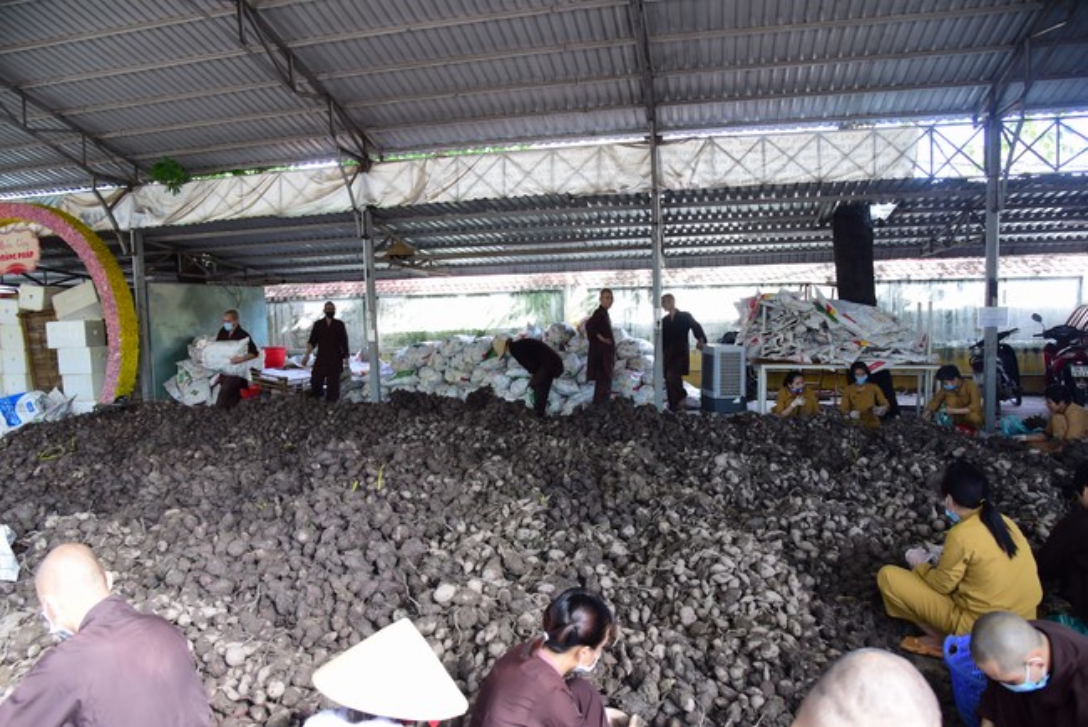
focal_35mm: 24
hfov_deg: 73.7
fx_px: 726
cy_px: 364
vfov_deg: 53.2
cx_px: 544
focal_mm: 24
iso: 1000
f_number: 5.6
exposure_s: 1/100
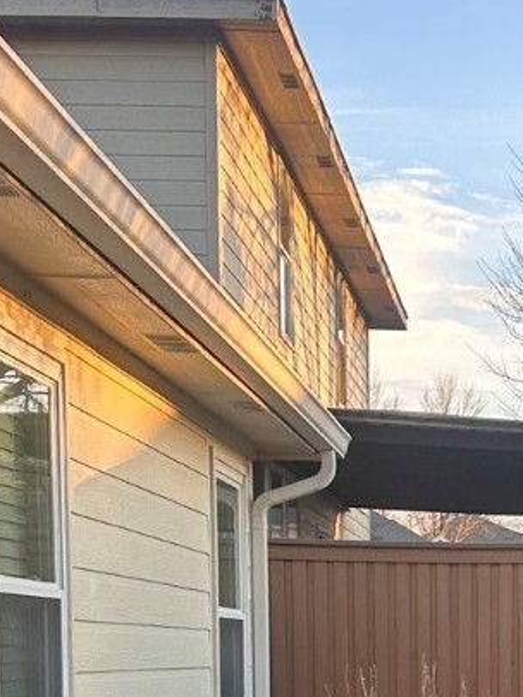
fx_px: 1832
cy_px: 869
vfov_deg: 20.0
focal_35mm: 91
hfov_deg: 15.9
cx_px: 544
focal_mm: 6.86
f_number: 1.78
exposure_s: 1/393
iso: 80
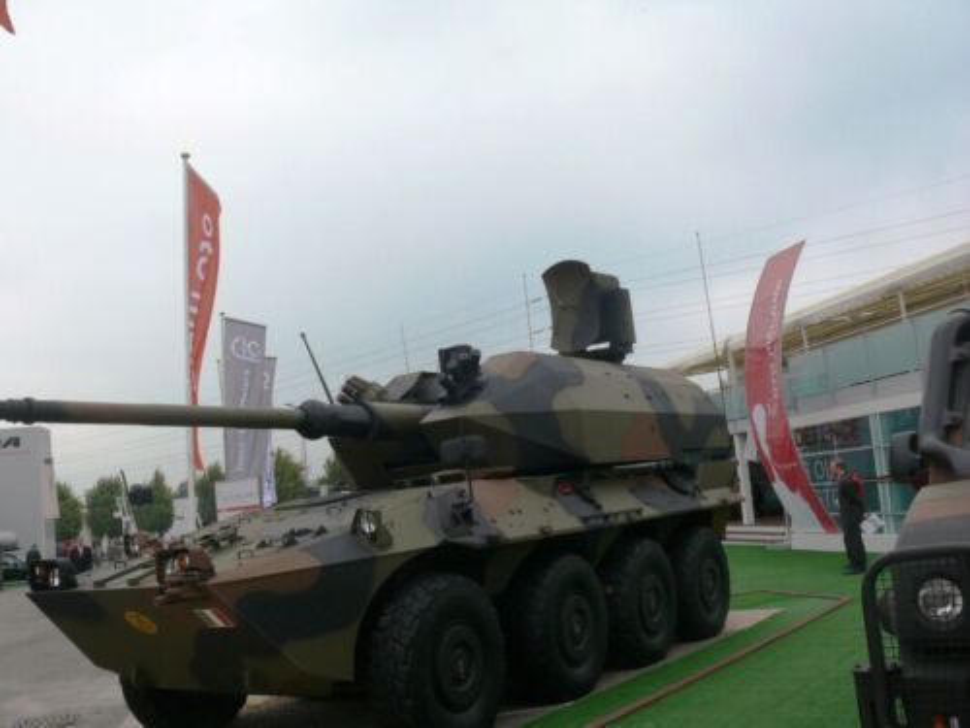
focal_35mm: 35
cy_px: 364
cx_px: 485
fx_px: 981
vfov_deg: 40.7
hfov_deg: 52.6
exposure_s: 1/320
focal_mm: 7.4
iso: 100
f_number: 5.6
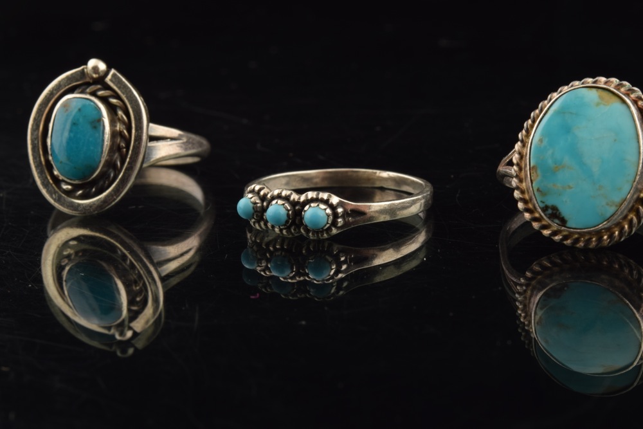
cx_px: 322
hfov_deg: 22.6
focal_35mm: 90
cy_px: 214
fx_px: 1608
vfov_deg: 15.2
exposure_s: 1/125
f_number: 22
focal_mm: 60
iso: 100
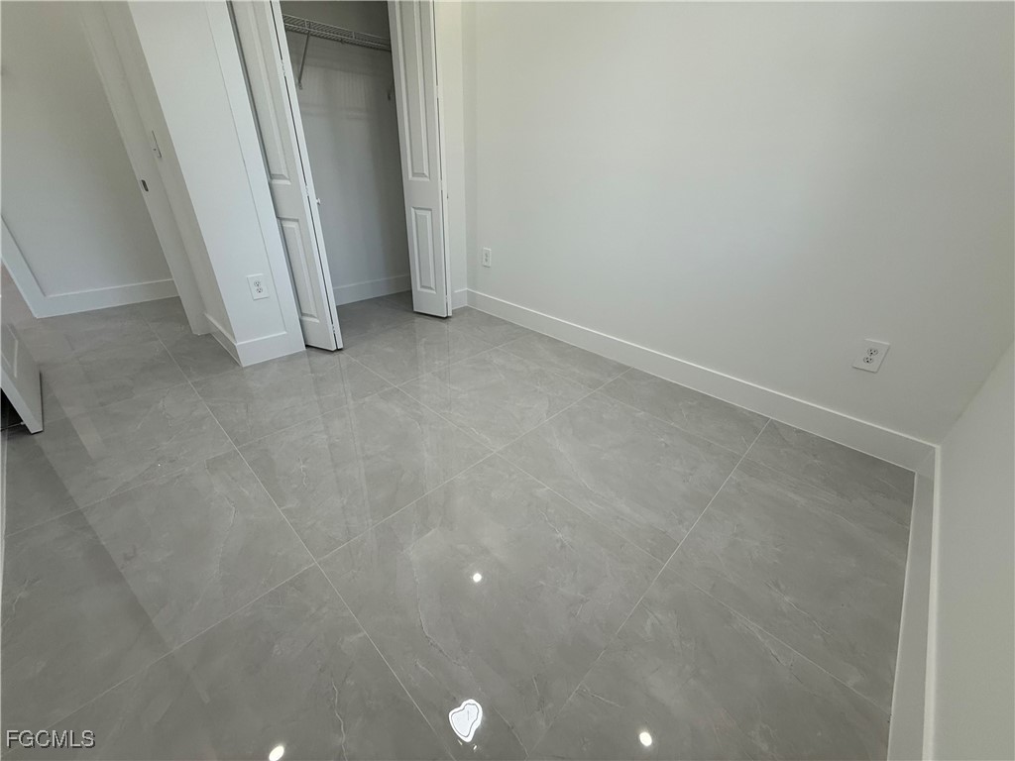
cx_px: 508
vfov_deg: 85.7
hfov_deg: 102.1
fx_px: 411
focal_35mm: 14
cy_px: 380
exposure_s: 1/99
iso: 100
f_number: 2.2
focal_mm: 2.22
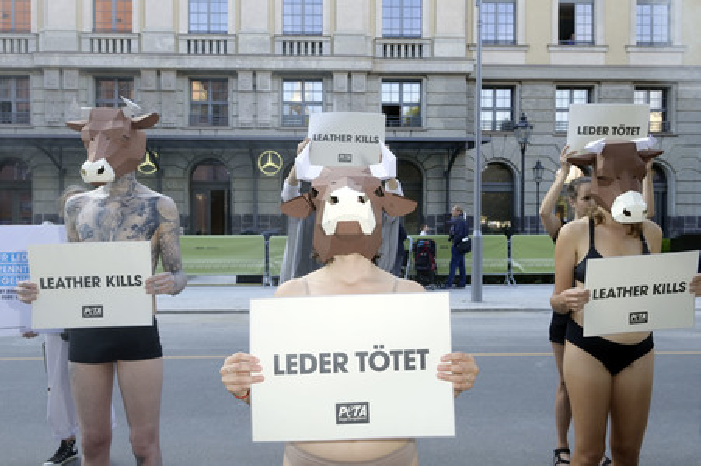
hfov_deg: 55.8
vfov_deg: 38.8
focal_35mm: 34
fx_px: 662
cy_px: 233
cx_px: 350
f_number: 10
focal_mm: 34
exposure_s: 1/160
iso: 1000
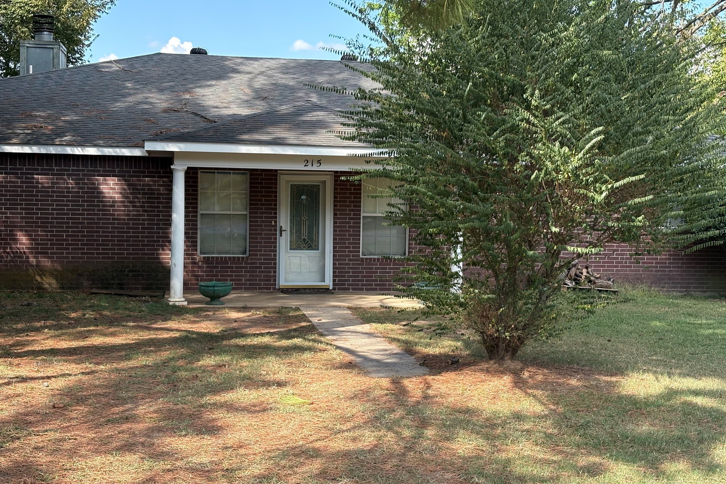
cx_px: 362
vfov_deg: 24.6
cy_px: 245
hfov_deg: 36.2
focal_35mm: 55
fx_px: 1109
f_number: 1.6
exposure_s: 1/840
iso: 50
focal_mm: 5.96
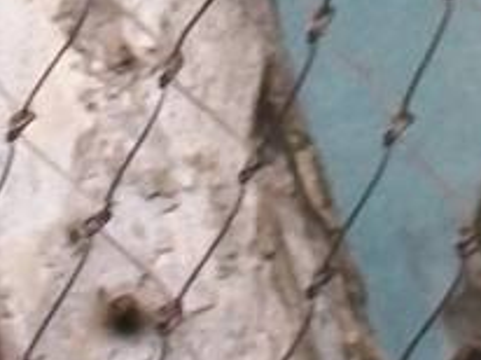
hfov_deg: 2.4
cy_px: -531
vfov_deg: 1.8
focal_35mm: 839
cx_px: 257
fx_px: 11645
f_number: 4.8
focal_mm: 18
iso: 155
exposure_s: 1/60
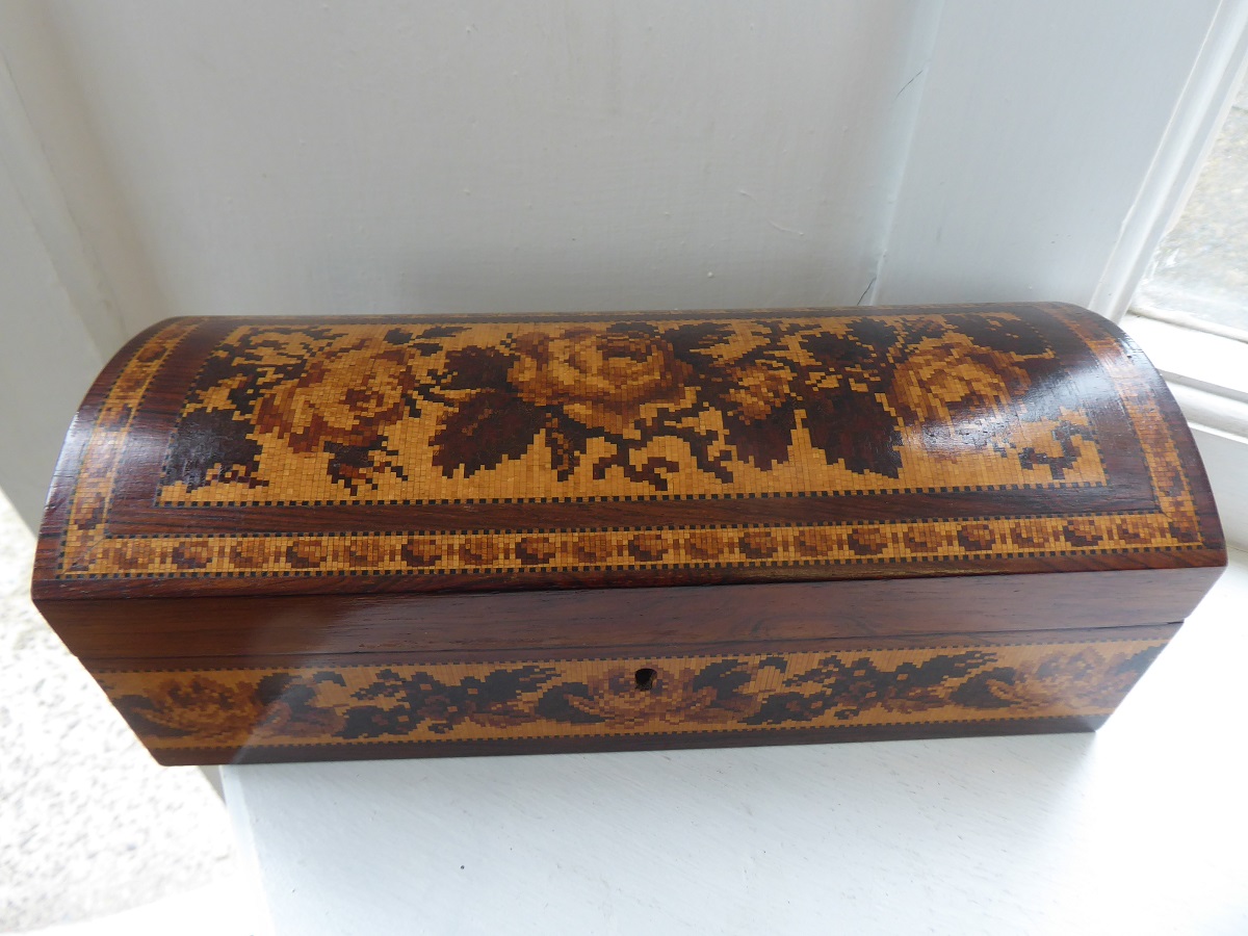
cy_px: 468
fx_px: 901
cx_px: 624
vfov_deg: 54.9
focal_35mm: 25
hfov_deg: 69.4
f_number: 3.3
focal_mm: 4.3
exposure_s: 1/60
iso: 160
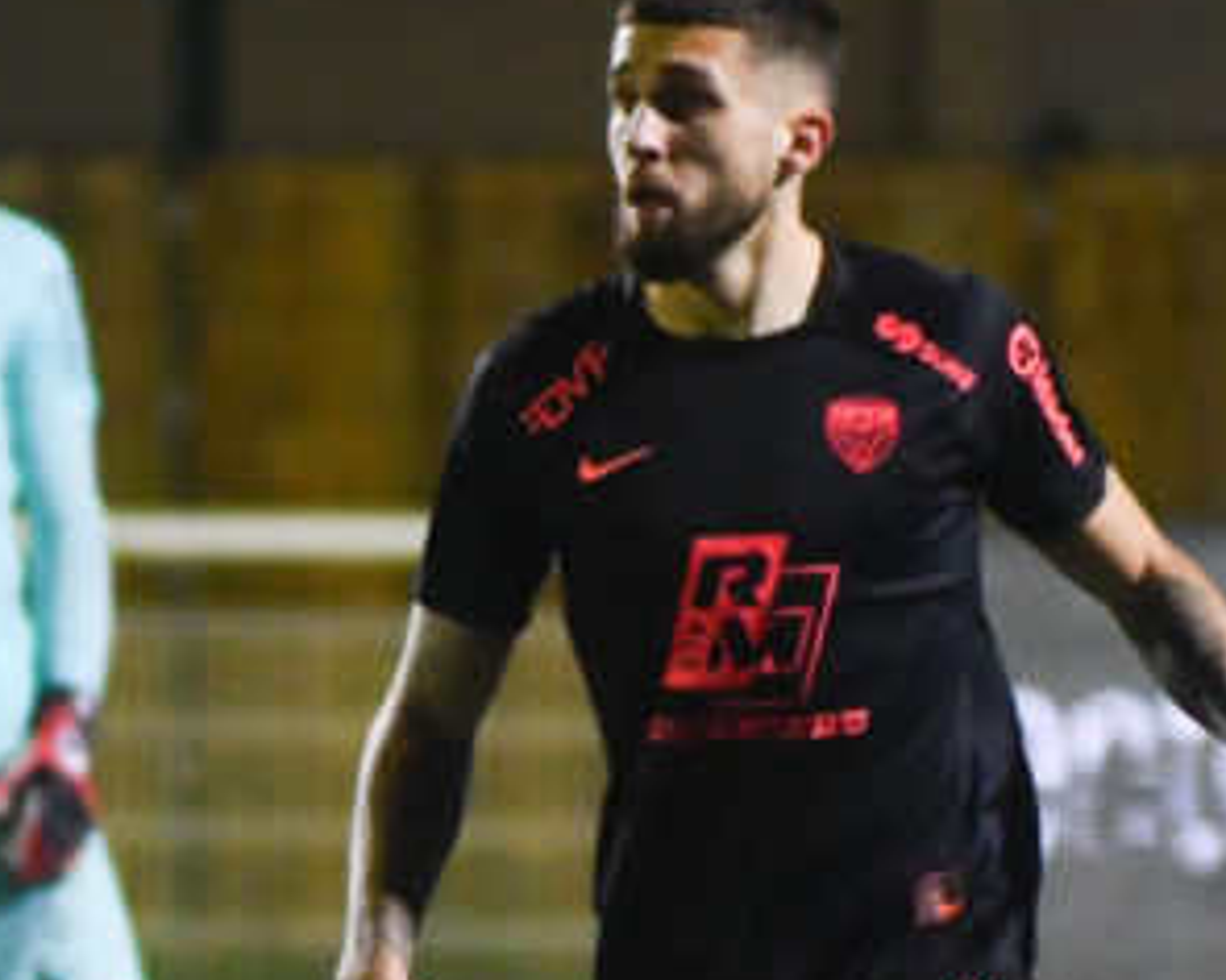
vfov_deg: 1.2
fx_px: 47243
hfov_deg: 1.5
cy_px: 928
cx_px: 707
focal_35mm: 1302
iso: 2000
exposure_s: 1/800
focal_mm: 200
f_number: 2.8
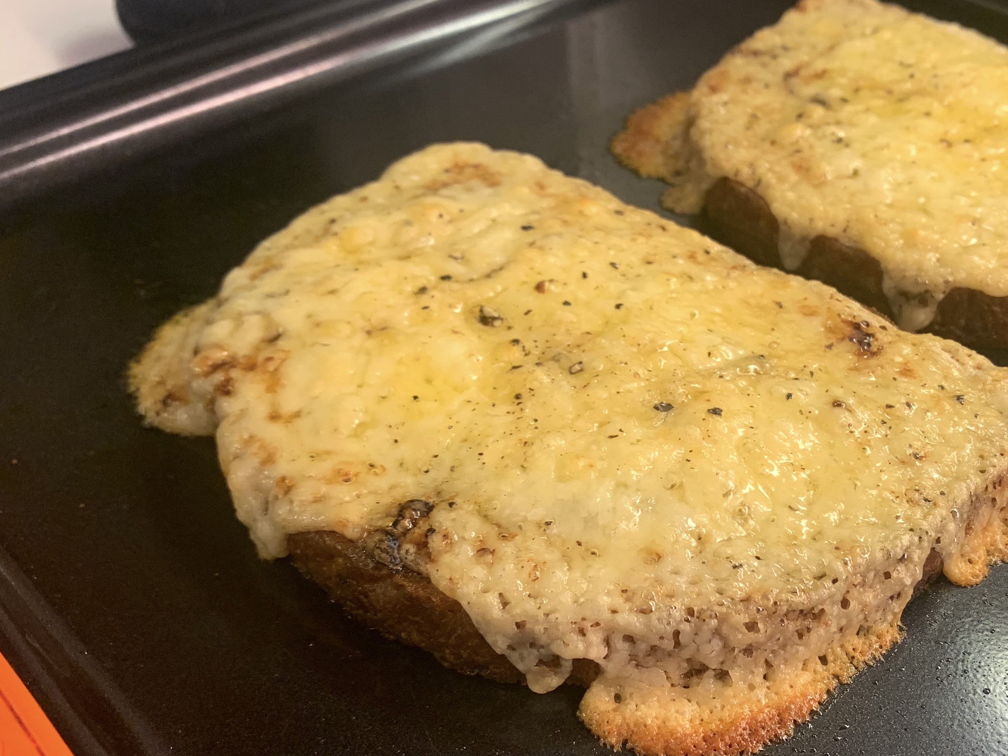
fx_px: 1165
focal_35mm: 40
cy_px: 415
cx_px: 675
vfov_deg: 35.9
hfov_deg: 46.0
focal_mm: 4.25
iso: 50
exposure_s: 1/50
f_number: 1.8
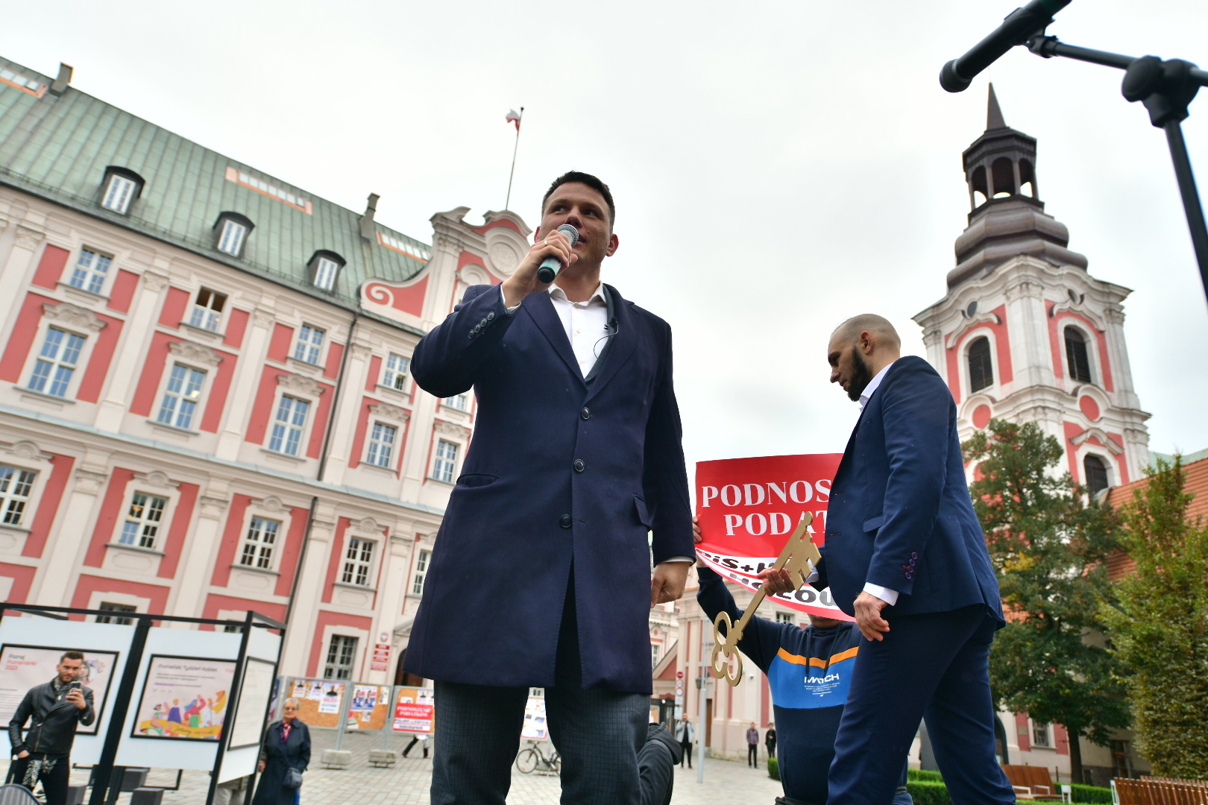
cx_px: 604
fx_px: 805
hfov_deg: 73.7
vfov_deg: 53.1
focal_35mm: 24
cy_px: 402
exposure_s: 1/640
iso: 125
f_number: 4
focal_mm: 24
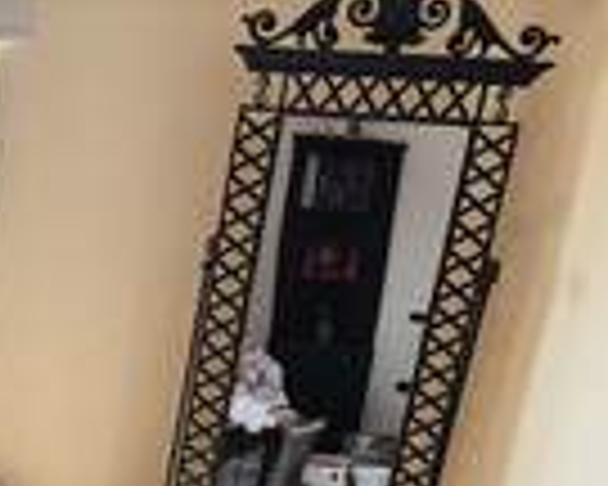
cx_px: -218
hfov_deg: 20.1
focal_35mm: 86
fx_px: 1548
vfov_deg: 16.1
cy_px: 767
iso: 100
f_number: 1.6
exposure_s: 1/120
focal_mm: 5.96
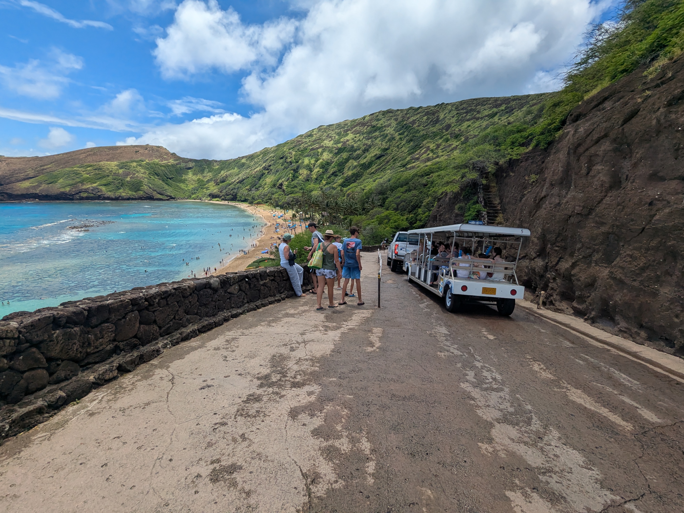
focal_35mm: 16
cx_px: 342
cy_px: 256
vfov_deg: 78.1
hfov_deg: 94.5
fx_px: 316
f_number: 2.2
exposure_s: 1/3571
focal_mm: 2.35
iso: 64
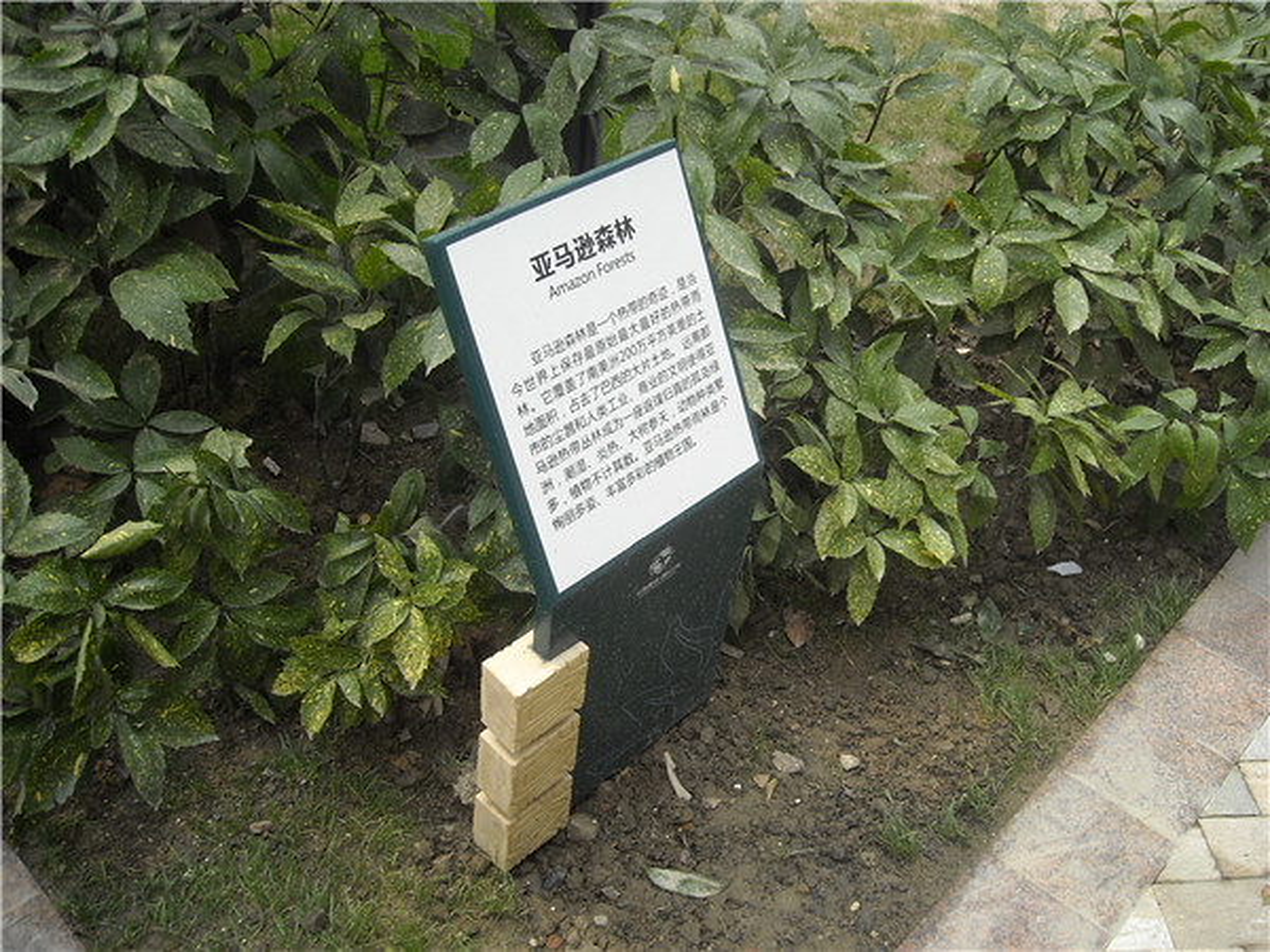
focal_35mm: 35
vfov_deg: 40.7
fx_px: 1284
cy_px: 476
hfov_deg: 52.6
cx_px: 635
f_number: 2.8
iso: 64
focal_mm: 5.7
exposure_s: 1/296
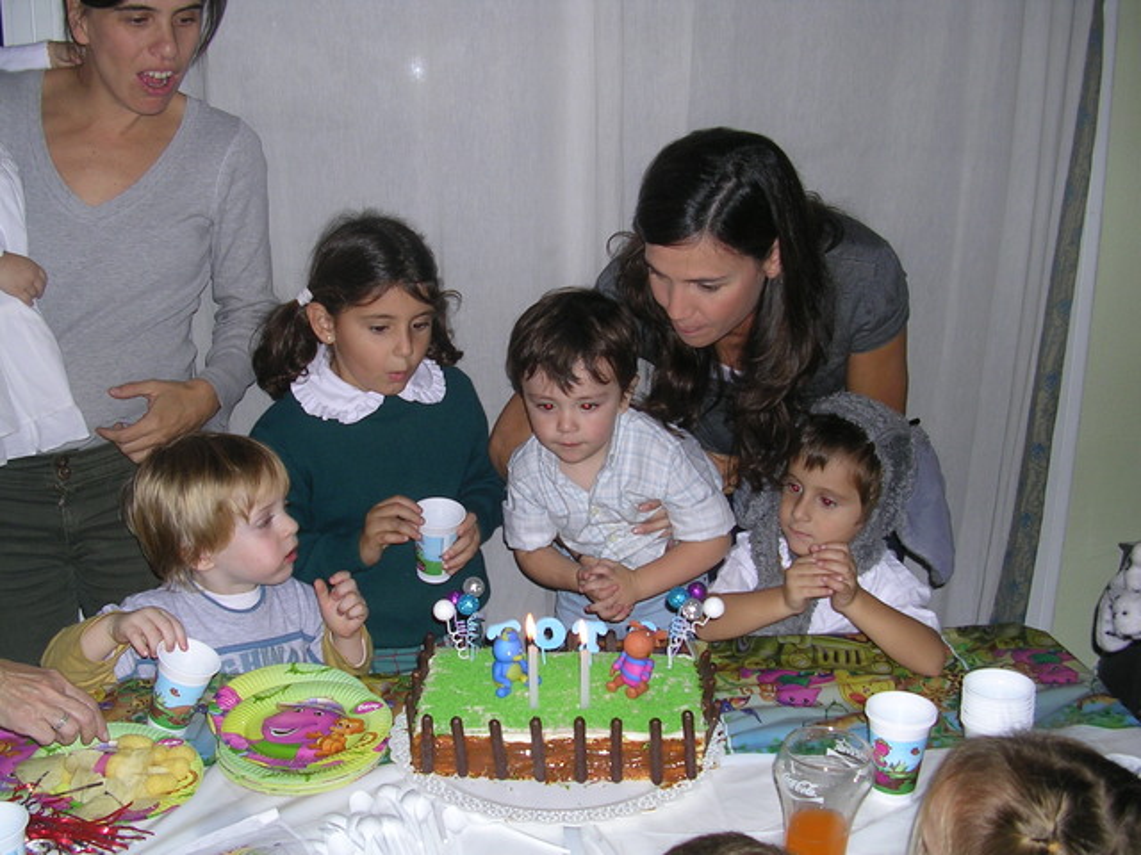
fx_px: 1253
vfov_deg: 37.7
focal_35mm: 38
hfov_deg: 49.0
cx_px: 570
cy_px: 428
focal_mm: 5.8
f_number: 2.8
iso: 50
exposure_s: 1/60.1
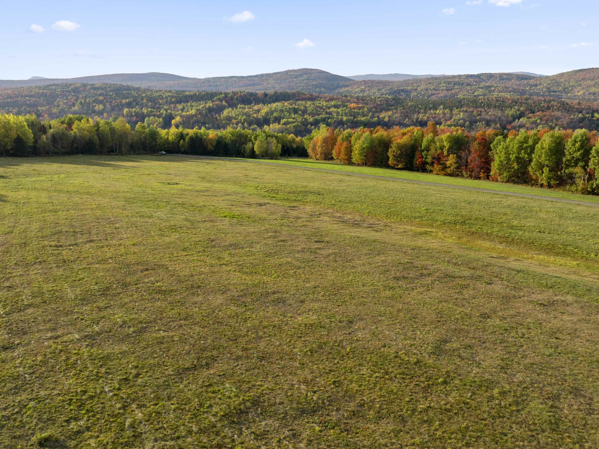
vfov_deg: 53.0
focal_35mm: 26
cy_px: 220
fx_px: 450
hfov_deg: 67.3
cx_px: 292
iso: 270
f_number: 2.8
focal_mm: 12.29
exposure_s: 1/2000
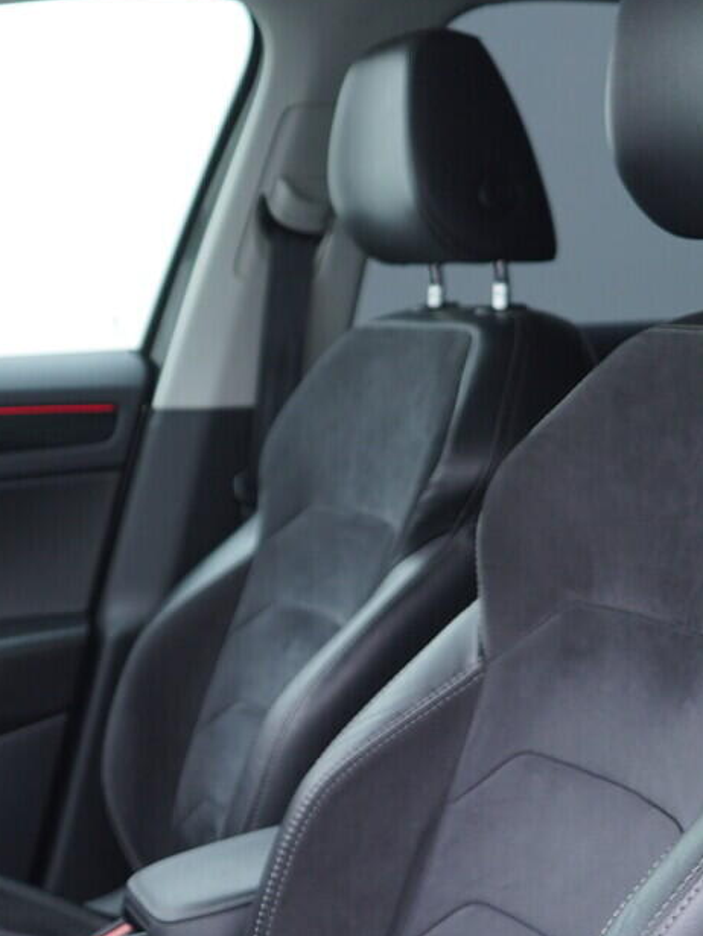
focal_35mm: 81
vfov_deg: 23.9
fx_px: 2191
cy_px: 685
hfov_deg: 18.1
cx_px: 186
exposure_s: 1/40
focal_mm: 24
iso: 160
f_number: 2.8
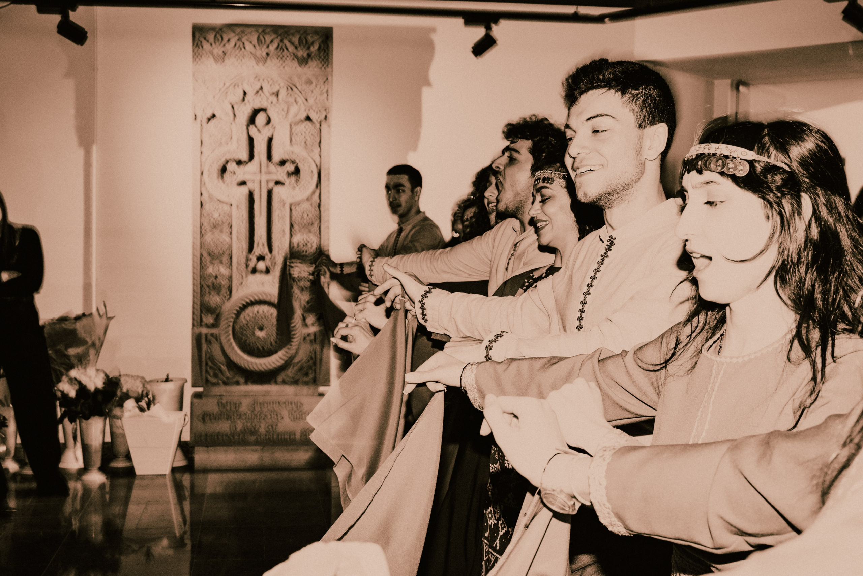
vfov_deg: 27.5
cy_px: 288
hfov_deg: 40.3
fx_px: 1175
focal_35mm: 49
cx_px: 432
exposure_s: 1/15
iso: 1600
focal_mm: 49
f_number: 11
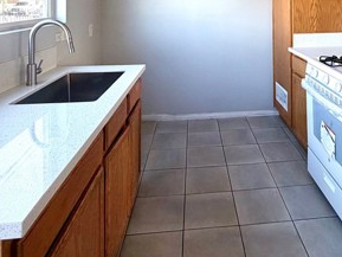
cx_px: 231
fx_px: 306
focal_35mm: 31
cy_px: 1
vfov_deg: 40.1
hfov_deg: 56.9
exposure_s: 1/121
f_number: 2.2
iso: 160
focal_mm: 2.22
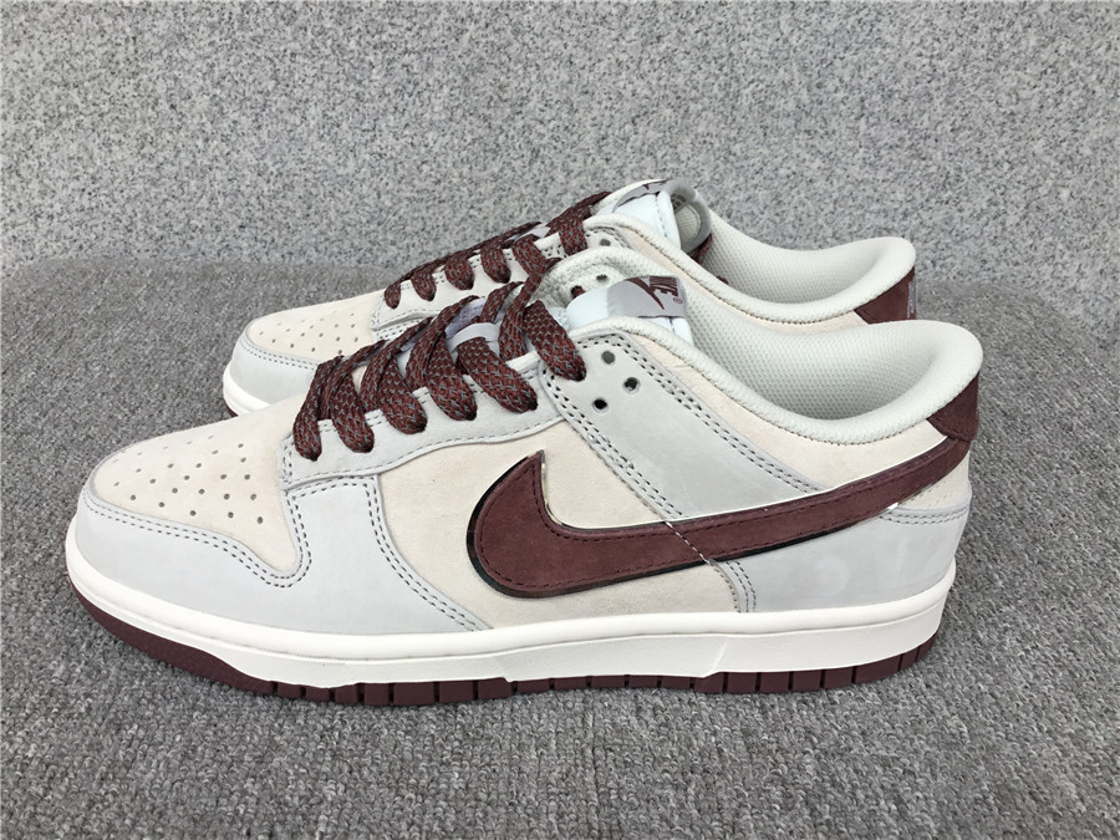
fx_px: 1003
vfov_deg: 45.4
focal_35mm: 31
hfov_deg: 58.4
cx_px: 560
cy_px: 420
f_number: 2.4
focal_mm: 3.3
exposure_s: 1/124
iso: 25
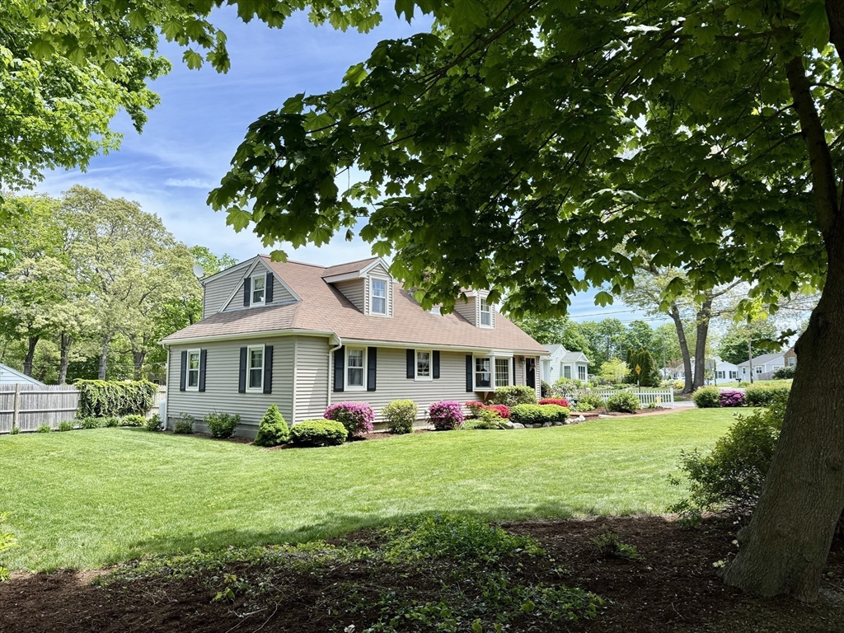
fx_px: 585
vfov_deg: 56.8
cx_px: 422
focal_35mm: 24
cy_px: 316
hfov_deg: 71.6
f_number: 1.78
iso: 100
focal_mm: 6.76
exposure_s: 1/2169
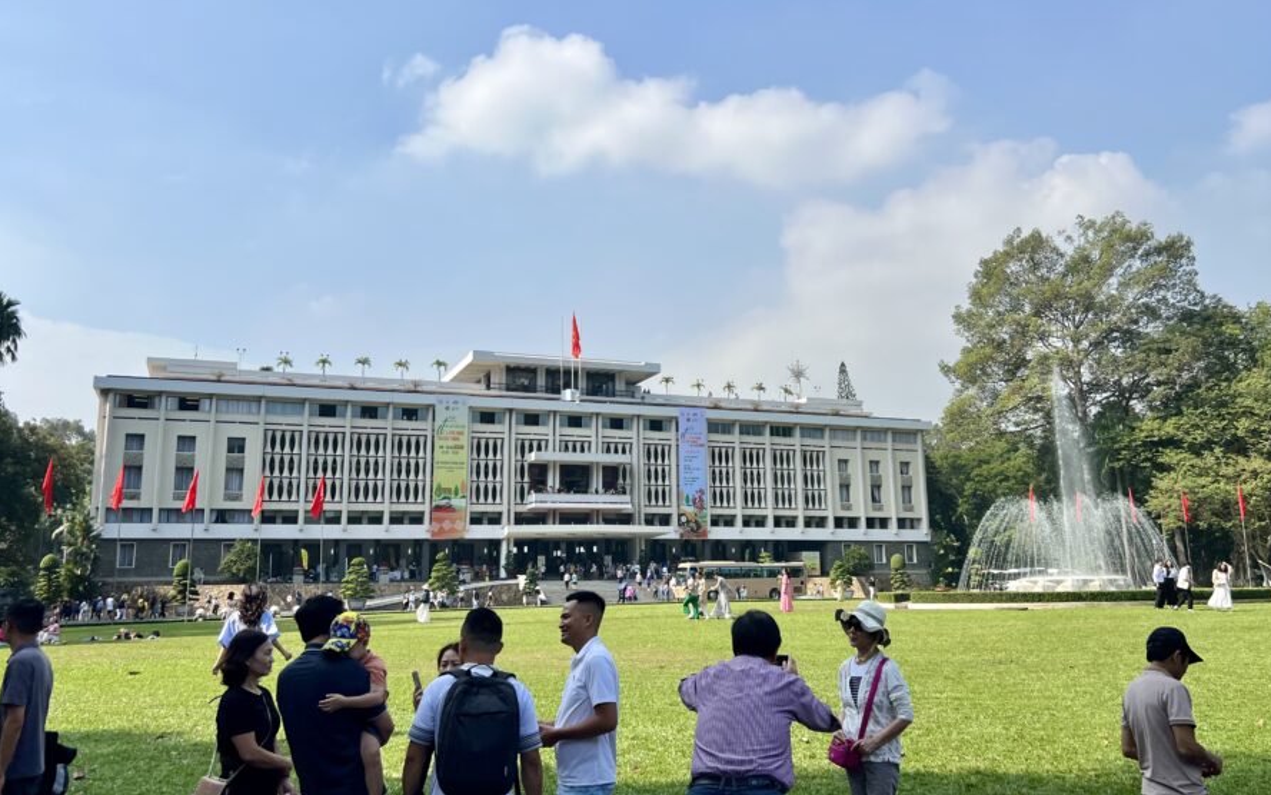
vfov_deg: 40.6
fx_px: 1074
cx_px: 668
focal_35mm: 31
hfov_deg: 61.2
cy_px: 395
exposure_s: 1/4630
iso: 50
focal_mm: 5.7
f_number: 1.5
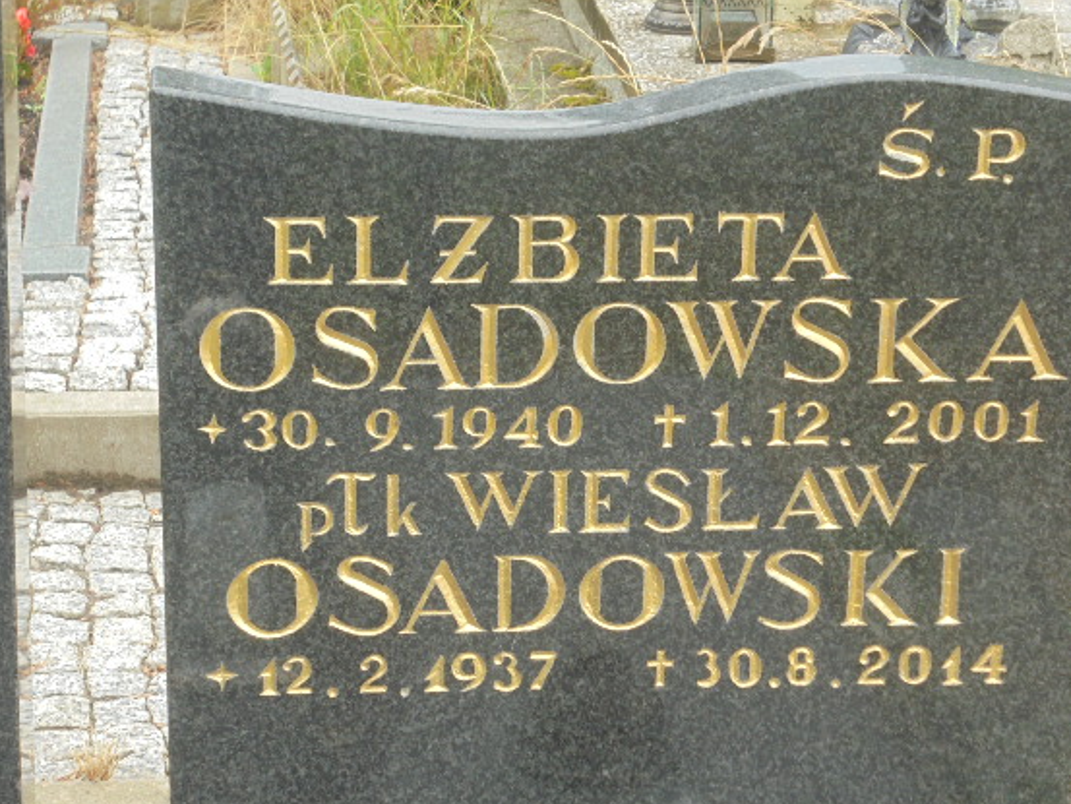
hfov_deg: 20.4
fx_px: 2971
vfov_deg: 15.4
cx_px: 542
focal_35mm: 96
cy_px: 444
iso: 100
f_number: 6.7
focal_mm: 14.9
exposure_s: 1/40
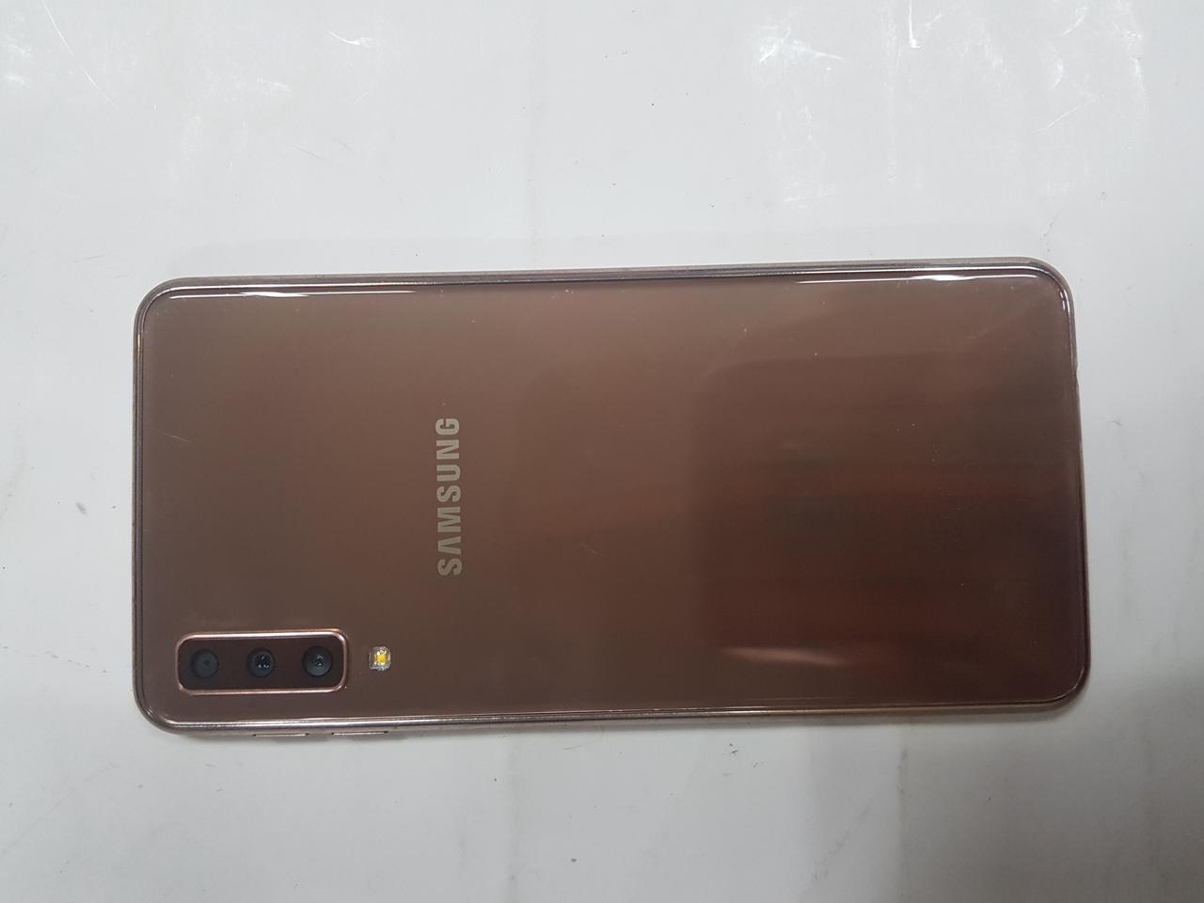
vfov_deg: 53.1
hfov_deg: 67.3
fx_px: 904
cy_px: 452
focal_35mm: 26
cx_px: 602
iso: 160
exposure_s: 1/60
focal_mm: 4.2
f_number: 1.7
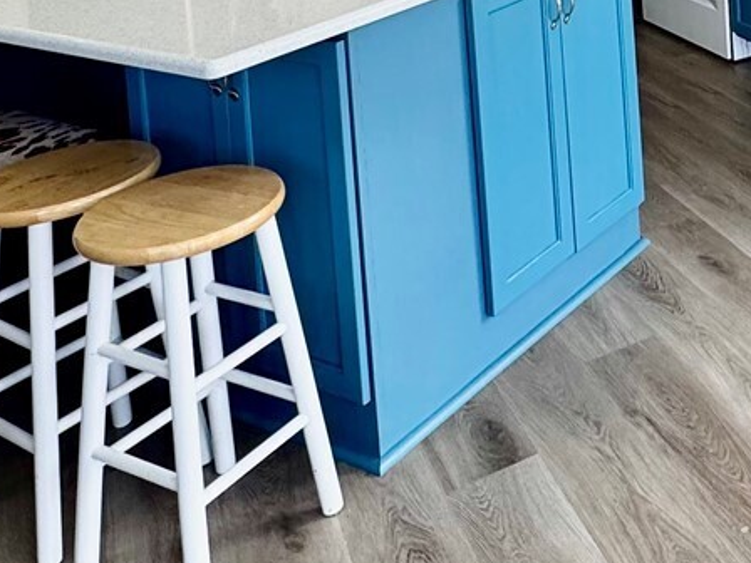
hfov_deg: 34.6
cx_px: 754
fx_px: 1085
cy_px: -256
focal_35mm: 50
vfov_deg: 23.8
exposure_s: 1/140
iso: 40
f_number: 2.2
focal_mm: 2.22
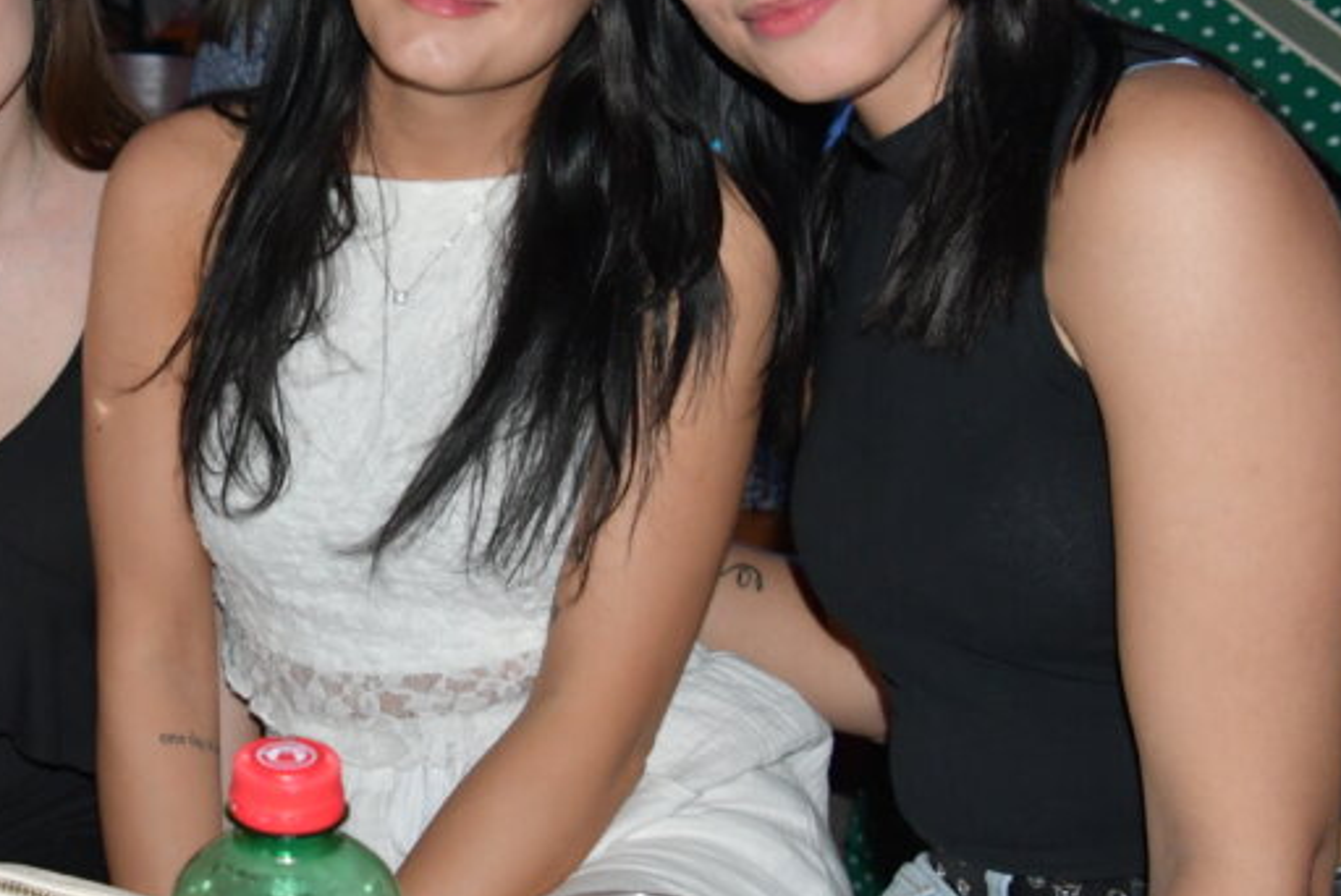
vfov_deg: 20.4
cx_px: 107
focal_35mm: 66
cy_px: 182
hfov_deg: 29.1
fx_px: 2460
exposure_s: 1/60
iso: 2000
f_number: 6.3
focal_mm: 22
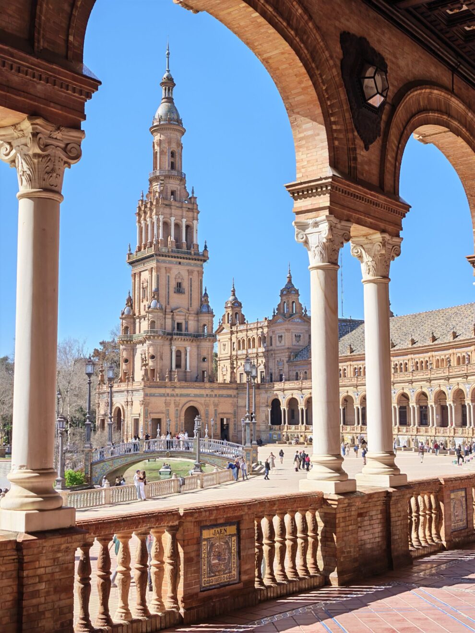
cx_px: 238
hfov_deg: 31.5
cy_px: 316
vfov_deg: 41.2
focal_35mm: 46
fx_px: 842
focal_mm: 6.55
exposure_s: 1/1400
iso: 50
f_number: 1.6
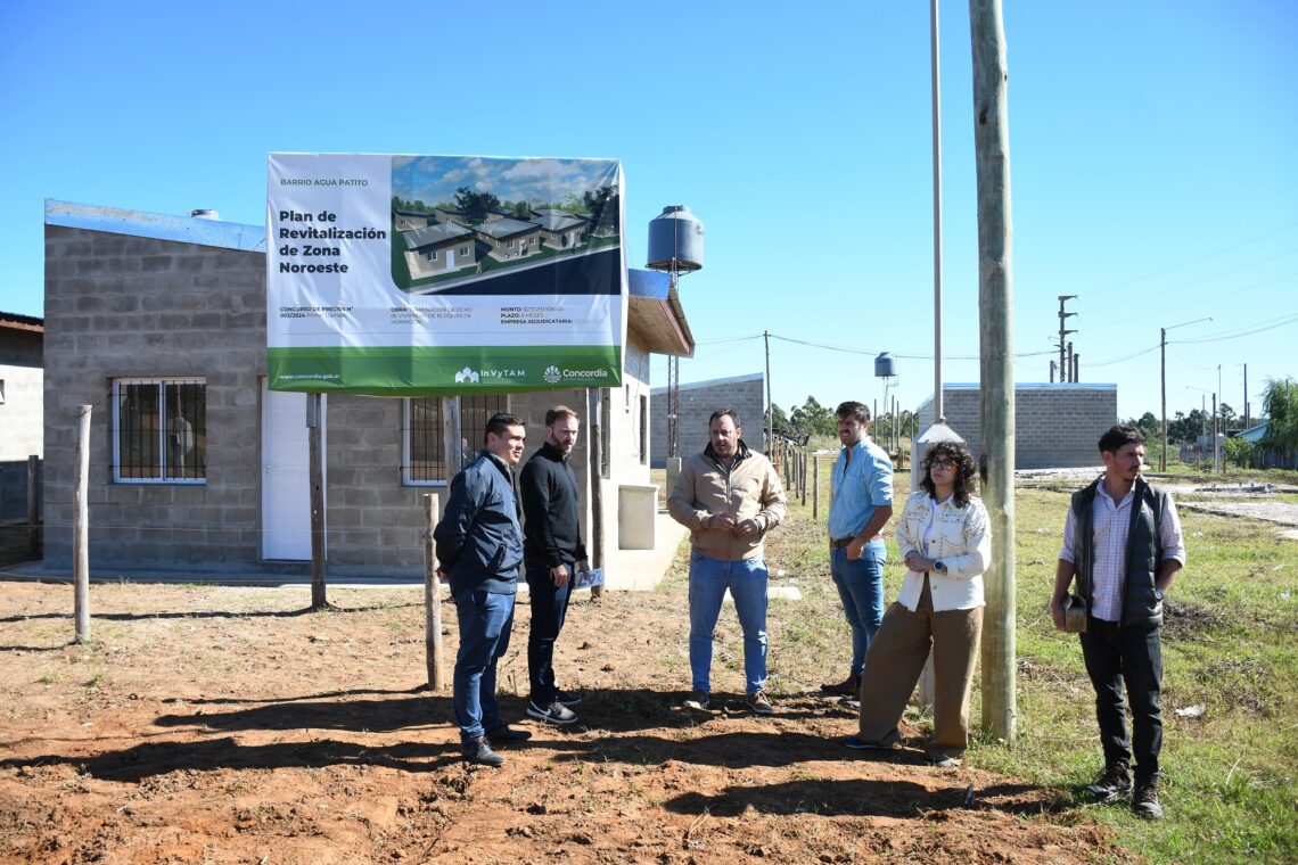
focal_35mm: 27
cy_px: 432
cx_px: 649
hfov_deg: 67.4
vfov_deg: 47.9
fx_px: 973
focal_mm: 18
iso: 100
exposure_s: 1/400
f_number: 4.5
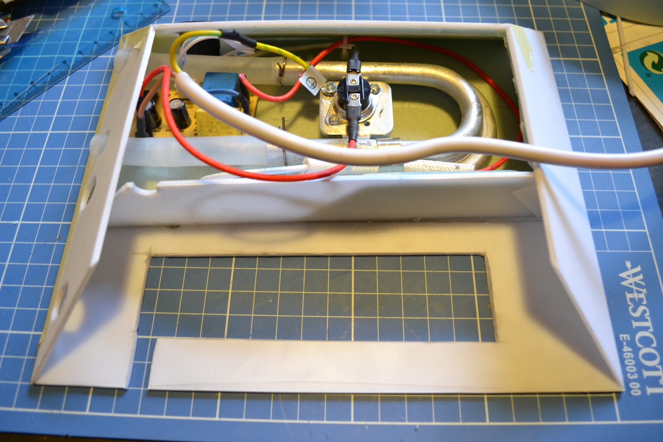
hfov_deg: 67.4
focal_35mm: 27
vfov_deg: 47.9
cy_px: 221
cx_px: 332
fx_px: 497
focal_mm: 18
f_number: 3.5
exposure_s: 1/20
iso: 800
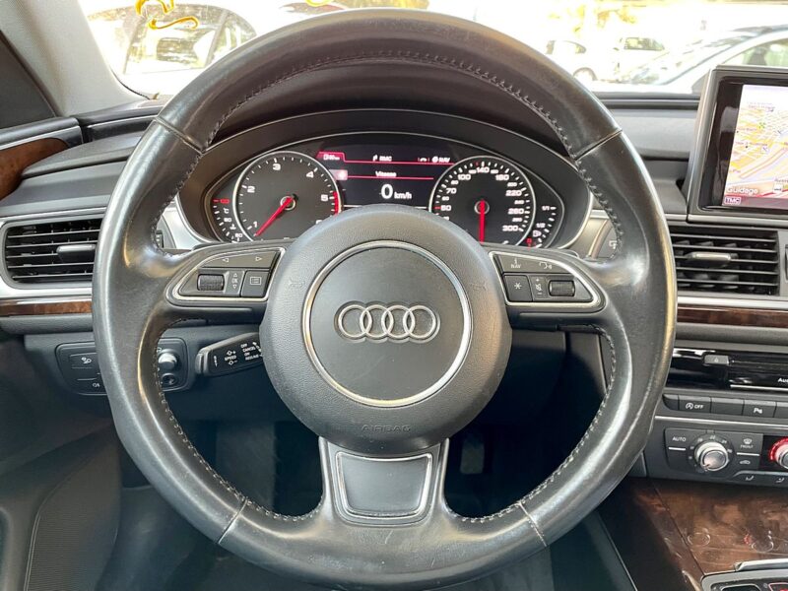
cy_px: 296
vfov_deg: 53.1
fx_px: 592
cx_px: 394
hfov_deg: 67.3
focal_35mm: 26
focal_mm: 4.2
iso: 250
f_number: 1.6
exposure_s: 1/60
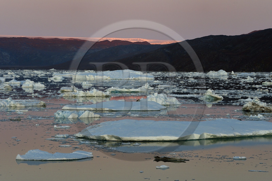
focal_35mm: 155
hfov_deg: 13.3
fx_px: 1170
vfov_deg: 8.8
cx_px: 136
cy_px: 90
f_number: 10
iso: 800
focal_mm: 155
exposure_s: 1/250
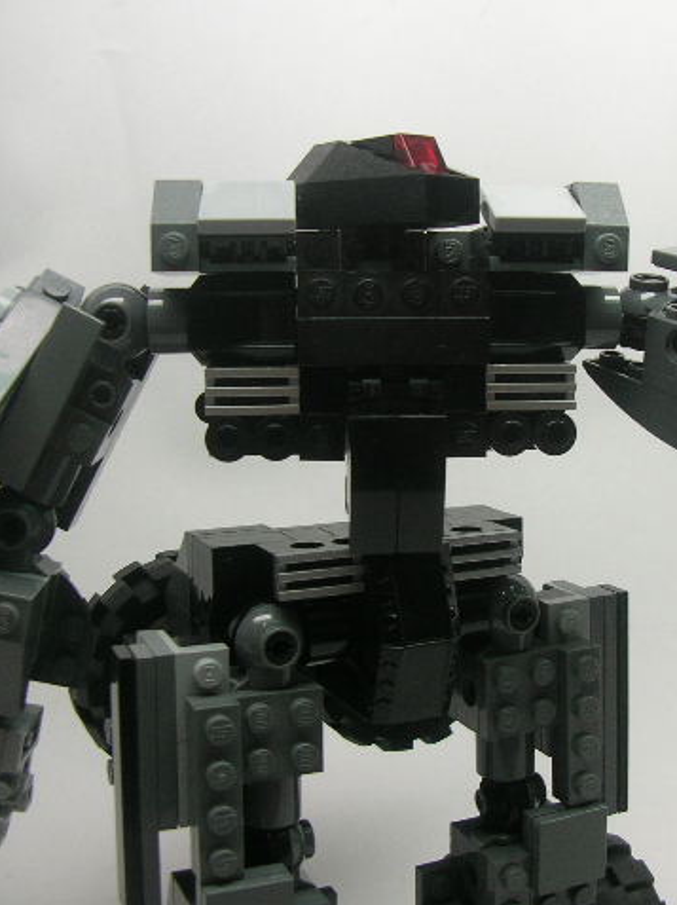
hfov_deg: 30.5
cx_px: 480
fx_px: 1227
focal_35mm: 47
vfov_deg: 40.5
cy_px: 453
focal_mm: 5.8
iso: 50
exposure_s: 1/40.6
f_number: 2.8
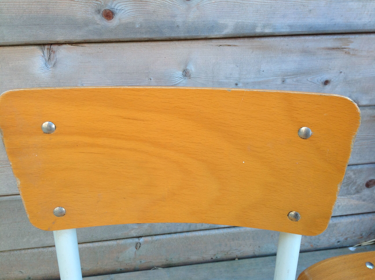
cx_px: 188
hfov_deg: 52.7
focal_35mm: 35
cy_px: 140
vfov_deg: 40.6
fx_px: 379
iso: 50
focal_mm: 4.28
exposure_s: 1/120
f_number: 2.4
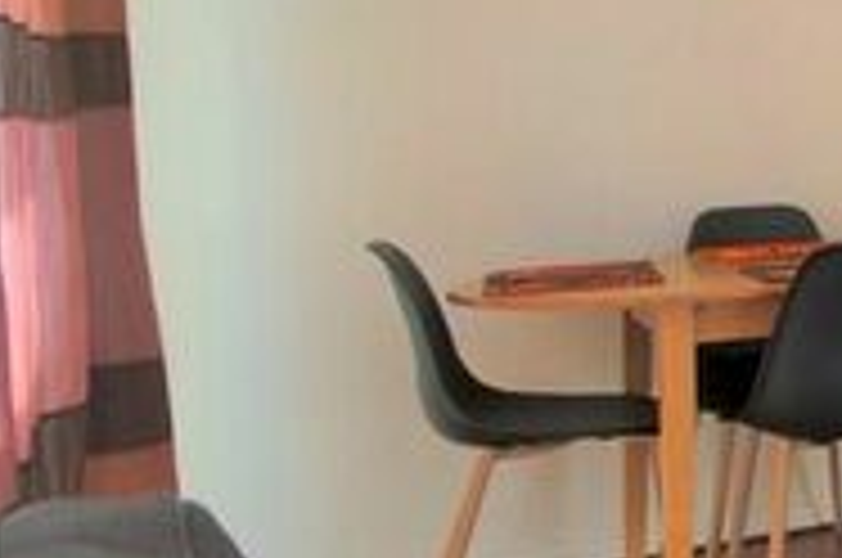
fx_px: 1445
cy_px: 101
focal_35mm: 62
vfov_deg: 21.6
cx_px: 1481
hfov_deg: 21.8
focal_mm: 11
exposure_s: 1/60
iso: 250
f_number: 4
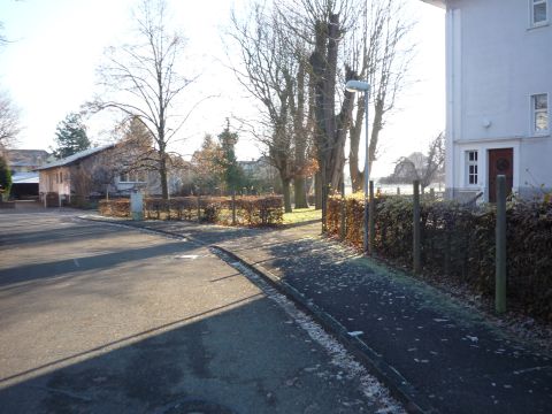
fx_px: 510
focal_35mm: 32
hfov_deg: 56.8
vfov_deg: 44.2
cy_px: 207
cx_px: 276
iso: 100
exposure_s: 1/125
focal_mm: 5.2
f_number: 4
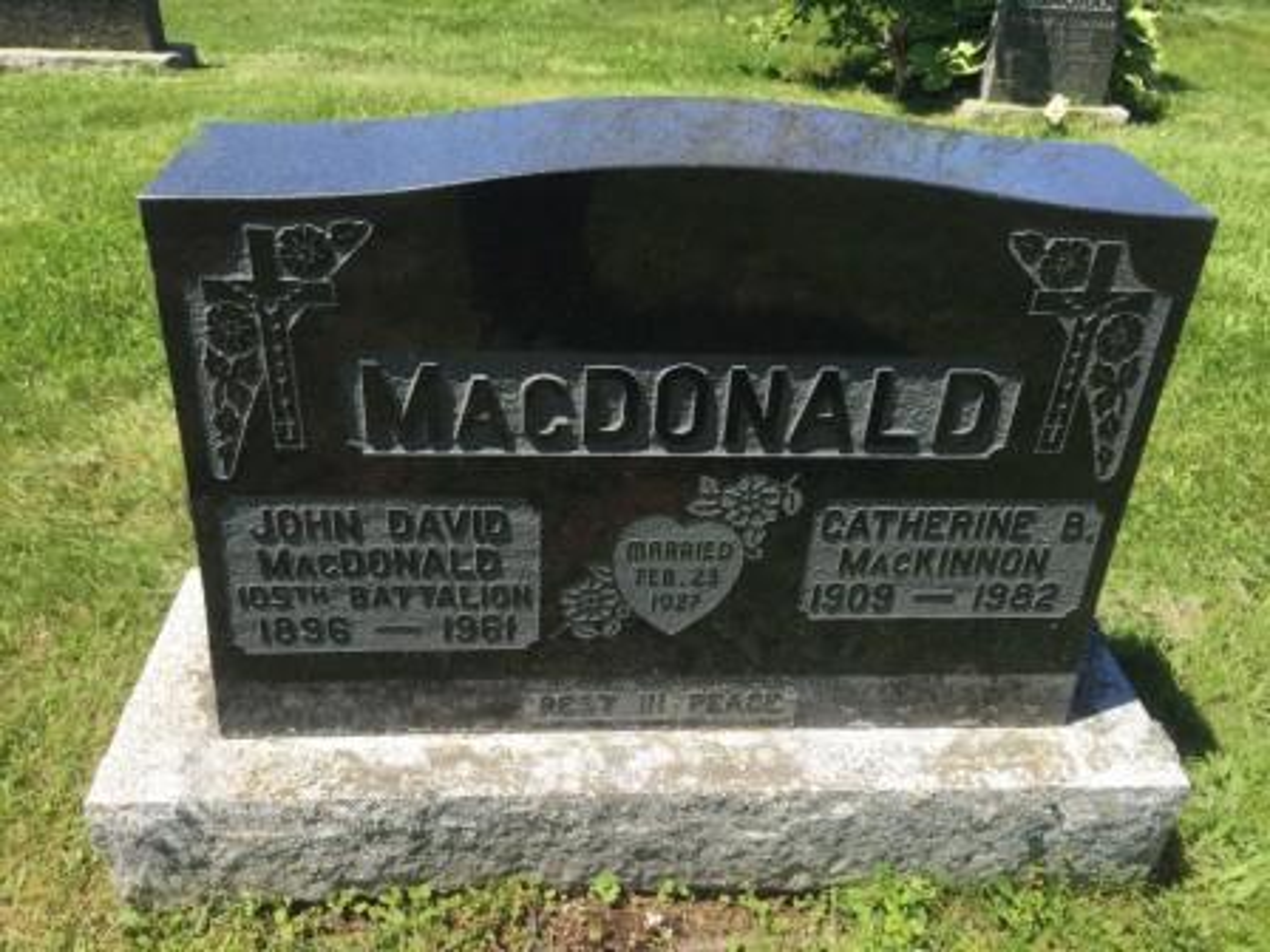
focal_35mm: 29
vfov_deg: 48.2
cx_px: 635
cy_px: 476
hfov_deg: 61.7
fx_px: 1064
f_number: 2.2
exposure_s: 1/1276
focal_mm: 4.15
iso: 32
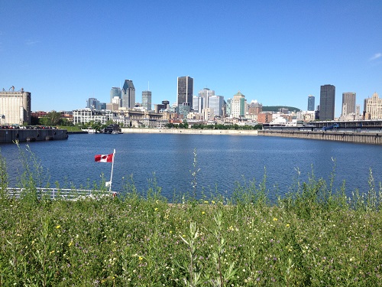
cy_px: 144
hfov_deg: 52.6
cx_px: 191
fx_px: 386
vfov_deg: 40.7
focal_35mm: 35
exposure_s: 1/1727
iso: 50
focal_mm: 4.28
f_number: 2.4
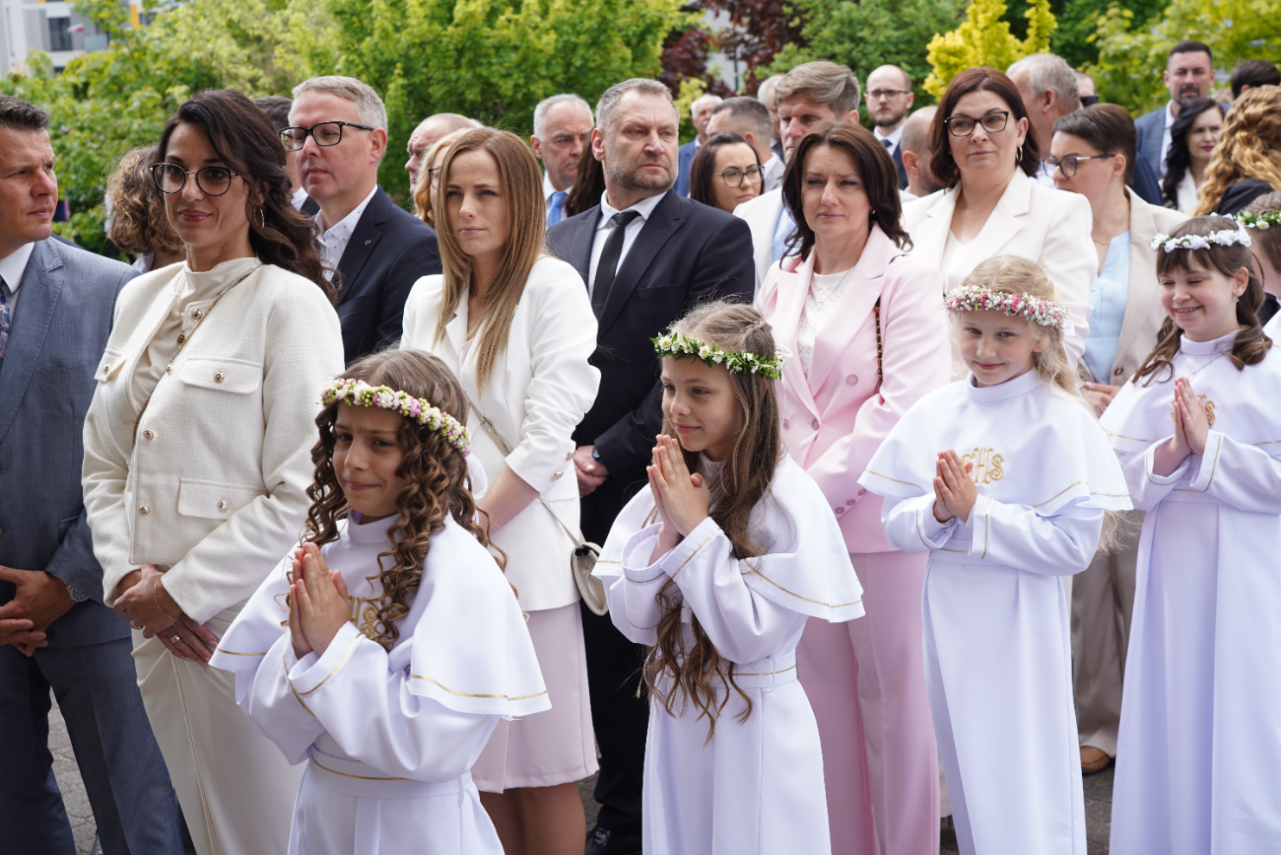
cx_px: 640
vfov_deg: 25.1
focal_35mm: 54
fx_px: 1922
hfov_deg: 36.9
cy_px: 428
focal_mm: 54
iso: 160
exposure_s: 1/160
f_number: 7.1
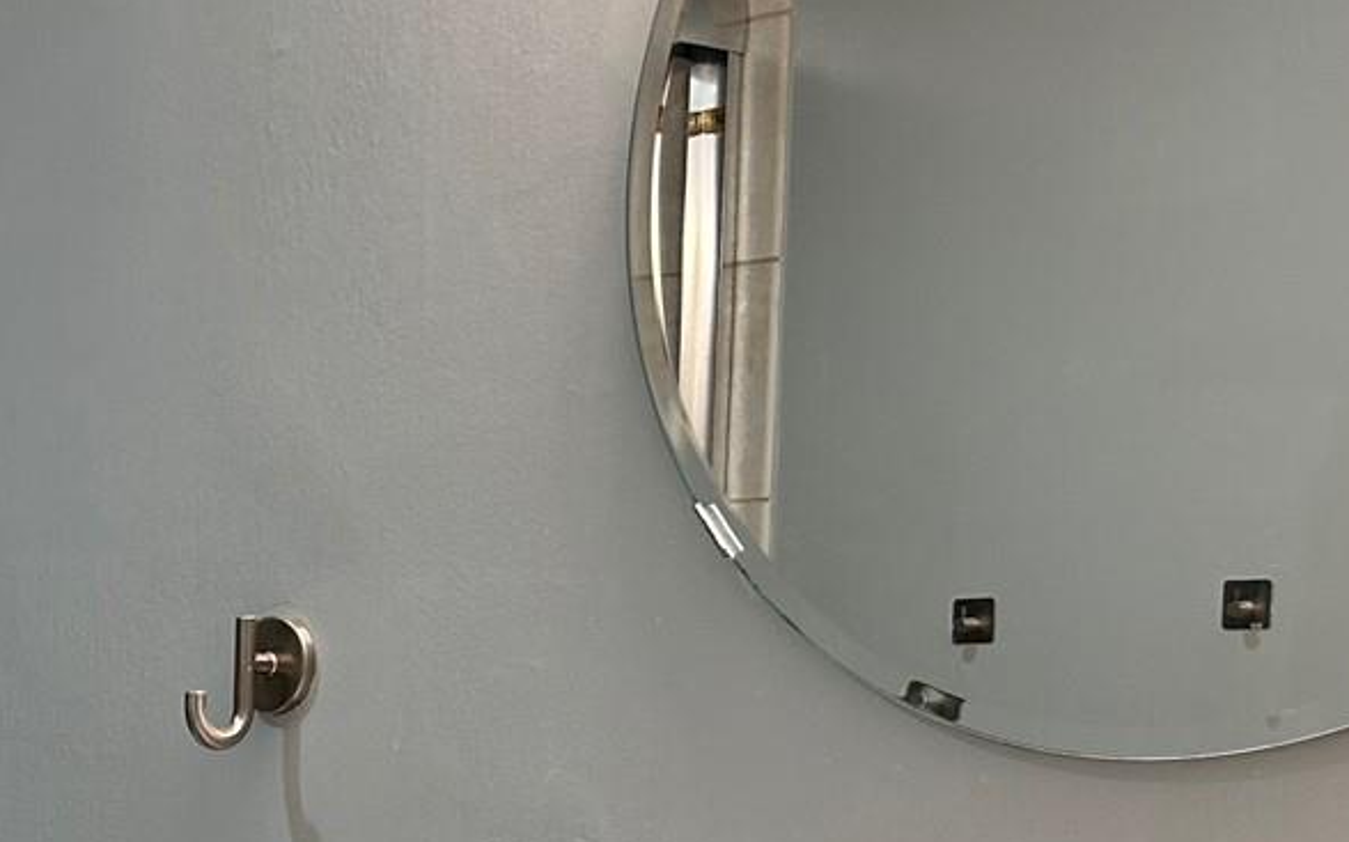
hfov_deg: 25.3
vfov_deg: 16.7
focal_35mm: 75
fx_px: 2756
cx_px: -167
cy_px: 966
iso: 80
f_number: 1.5
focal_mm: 5.7
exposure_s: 1/60
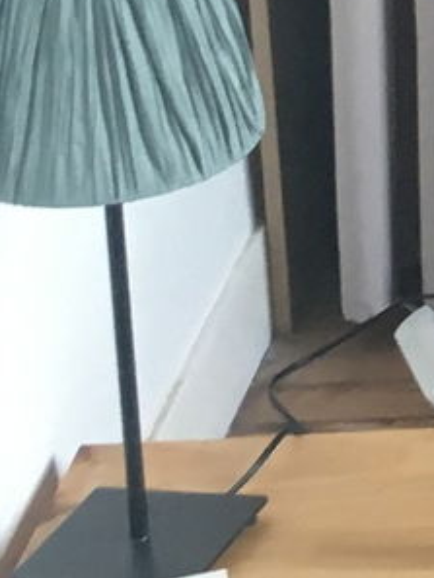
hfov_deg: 6.6
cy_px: -523
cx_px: 1181
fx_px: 3475
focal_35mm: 208
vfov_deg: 9.0
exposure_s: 1/33
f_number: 2.2
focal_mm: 4.15
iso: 80
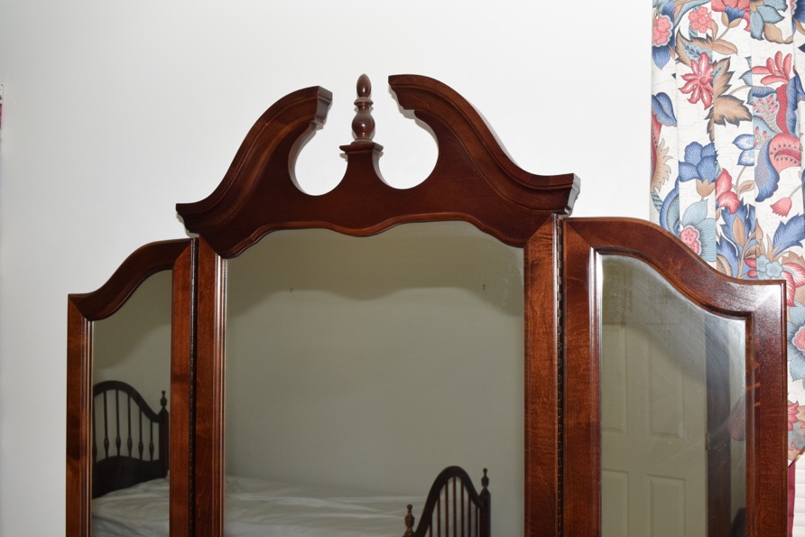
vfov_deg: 35.9
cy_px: 289
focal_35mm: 37
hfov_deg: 51.8
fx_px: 827
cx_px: 441
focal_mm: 22
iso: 800
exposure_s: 1/100
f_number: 5.6
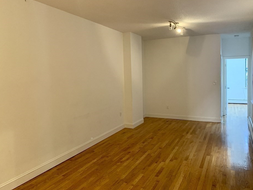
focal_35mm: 29
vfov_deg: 48.2
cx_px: 139
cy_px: 85
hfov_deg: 61.5
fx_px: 212
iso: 320
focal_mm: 4.25
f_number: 1.8
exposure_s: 1/40
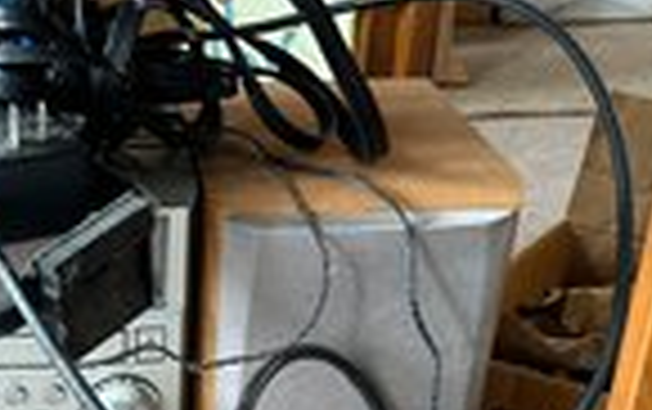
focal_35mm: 65
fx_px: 1156
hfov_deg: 30.3
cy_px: 471
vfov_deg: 19.1
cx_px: 88
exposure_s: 1/60
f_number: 1.5
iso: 250
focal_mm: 5.7
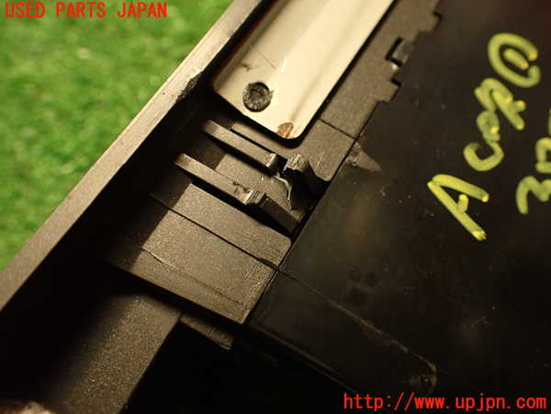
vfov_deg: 44.2
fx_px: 509
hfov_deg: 56.8
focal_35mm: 32
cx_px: 276
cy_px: 207
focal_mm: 5.79
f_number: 2.4
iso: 640
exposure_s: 1/30
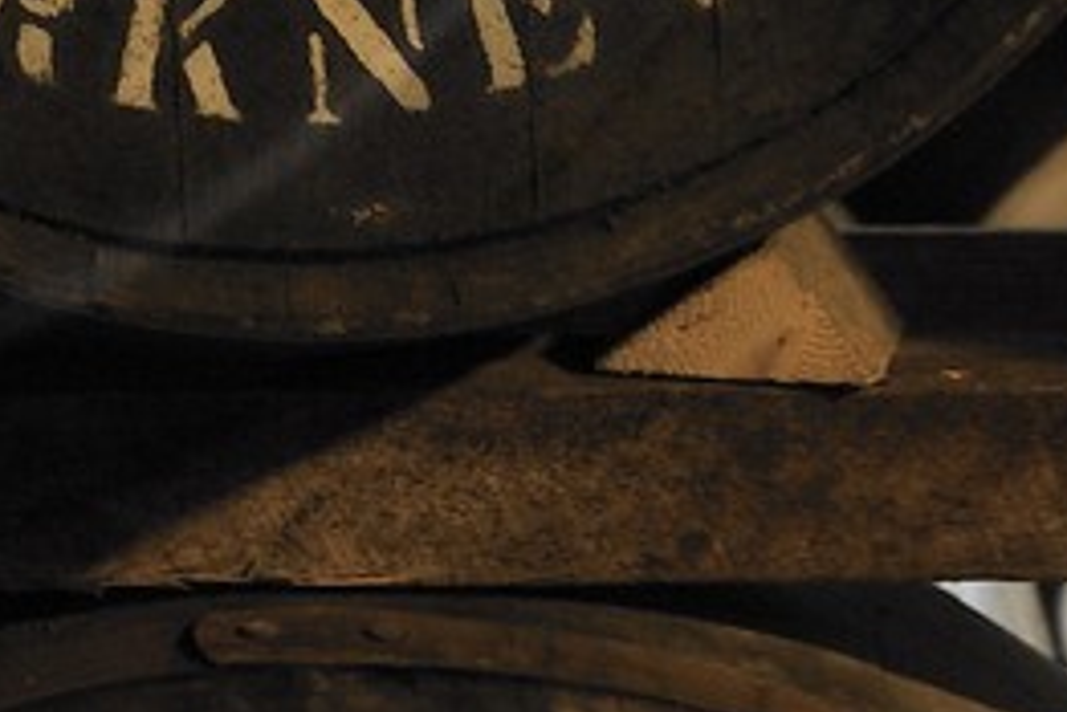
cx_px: -631
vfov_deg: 4.6
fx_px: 8689
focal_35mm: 293
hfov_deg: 6.9
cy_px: -1042
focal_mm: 48
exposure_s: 1/2.5
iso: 400
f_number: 4
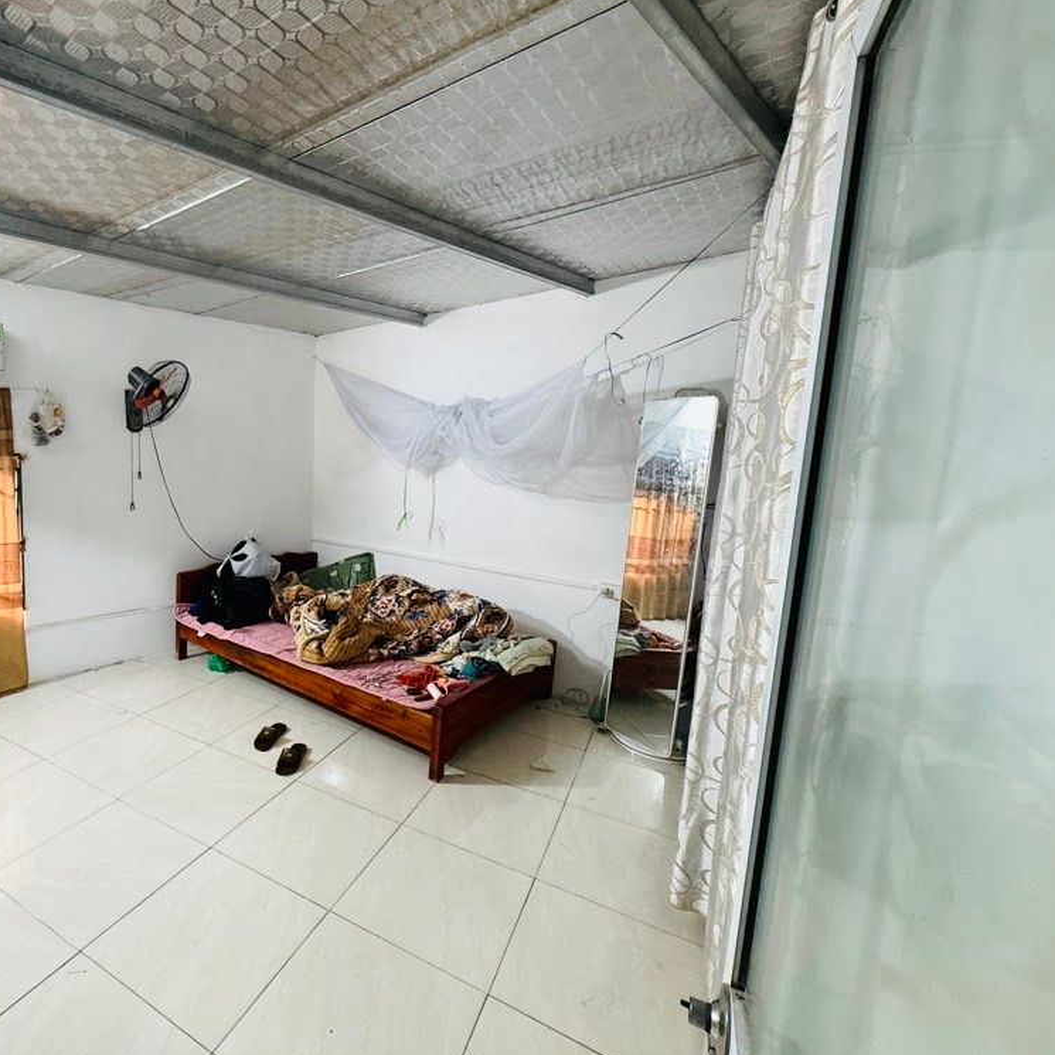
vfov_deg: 84.0
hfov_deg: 81.0
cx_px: 348
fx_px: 586
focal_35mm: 17
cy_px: 517
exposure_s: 1/50
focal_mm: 2.22
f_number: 2.2
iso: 320
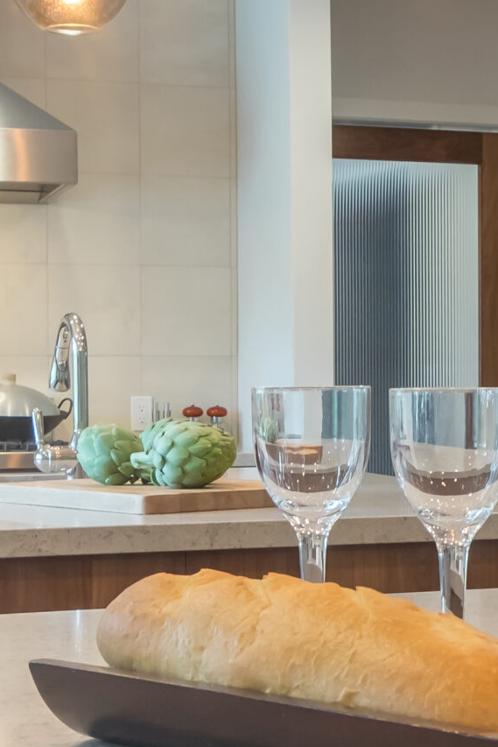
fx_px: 1680
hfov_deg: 16.4
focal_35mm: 81
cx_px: 520
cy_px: 486
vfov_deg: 25.0
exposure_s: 1/15
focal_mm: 18
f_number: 9
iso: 800
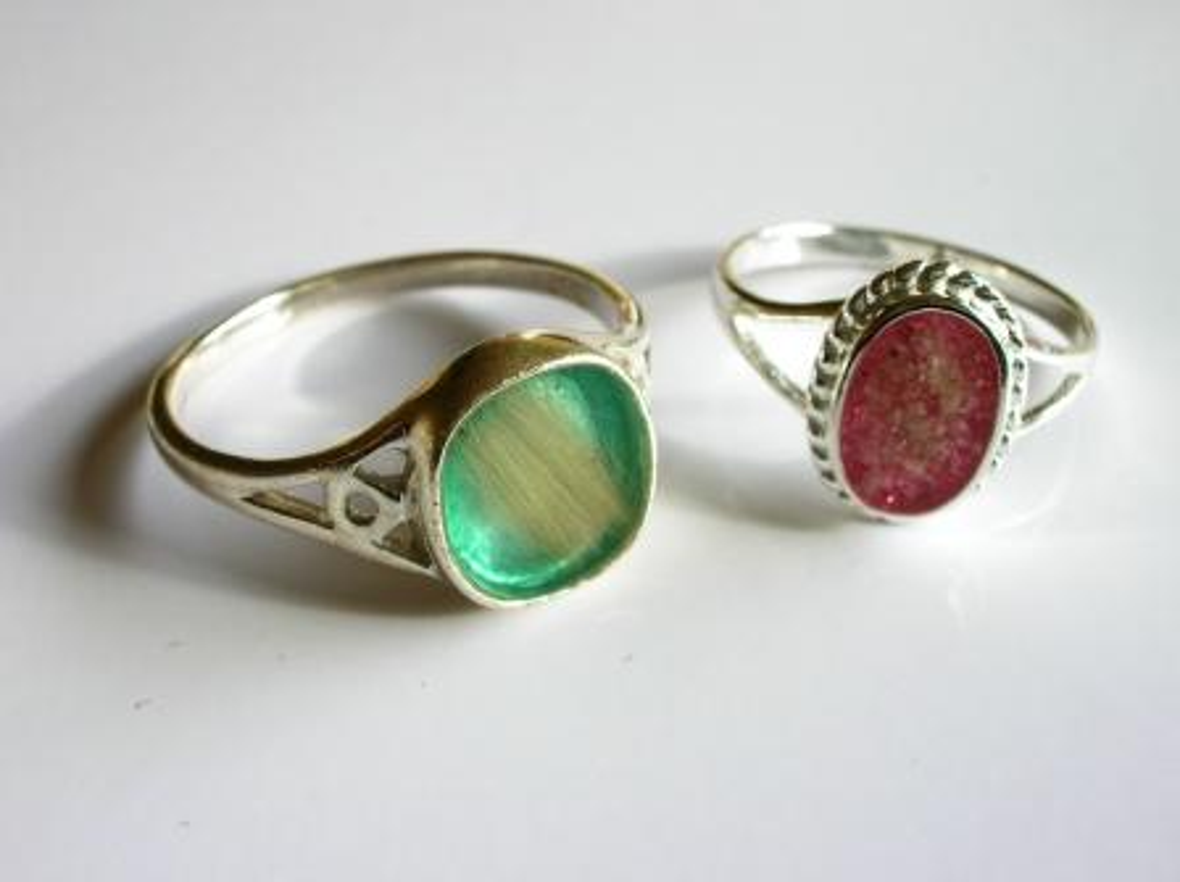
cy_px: 441
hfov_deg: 41.3
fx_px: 1566
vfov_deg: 31.5
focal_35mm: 46
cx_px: 590
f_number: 5.4
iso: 50
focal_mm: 7.7
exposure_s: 1/35
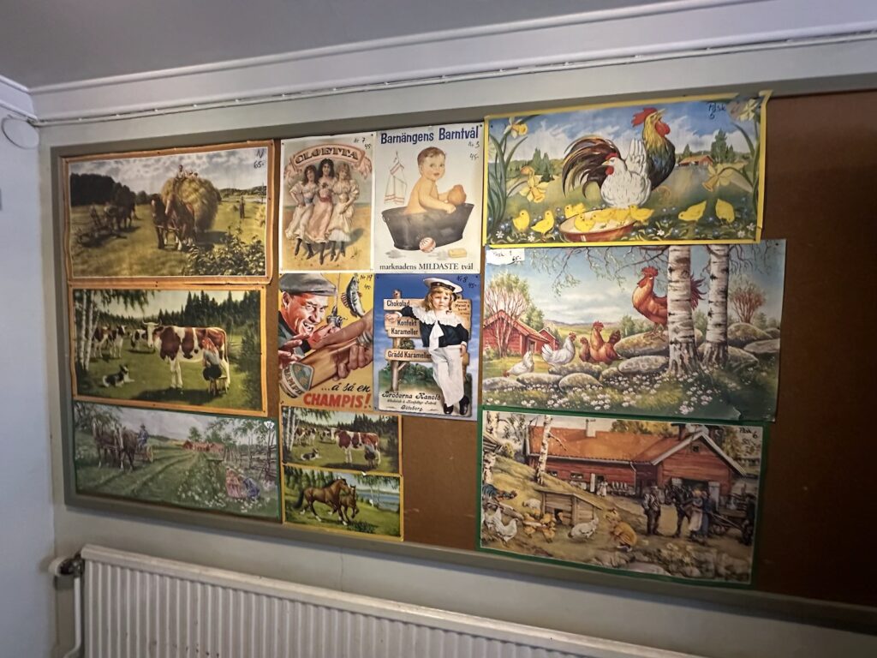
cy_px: 329
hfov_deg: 102.1
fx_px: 355
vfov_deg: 85.7
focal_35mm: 14
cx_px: 438
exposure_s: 1/50
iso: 1000
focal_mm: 2.22
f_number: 2.2
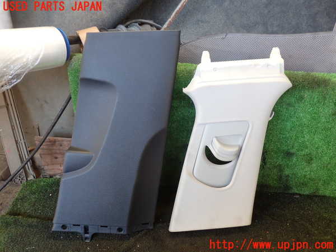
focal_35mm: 30
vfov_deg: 46.8
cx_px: 168
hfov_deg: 60.0
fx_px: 291
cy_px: 126
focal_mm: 5.4
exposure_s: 1/60
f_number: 2.3
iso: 200
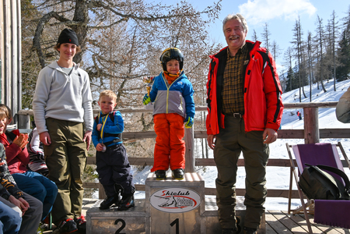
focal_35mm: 33
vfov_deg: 40.0
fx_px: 321
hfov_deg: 57.2
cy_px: 117
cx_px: 175
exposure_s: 1/60
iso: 100
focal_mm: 22
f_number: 16
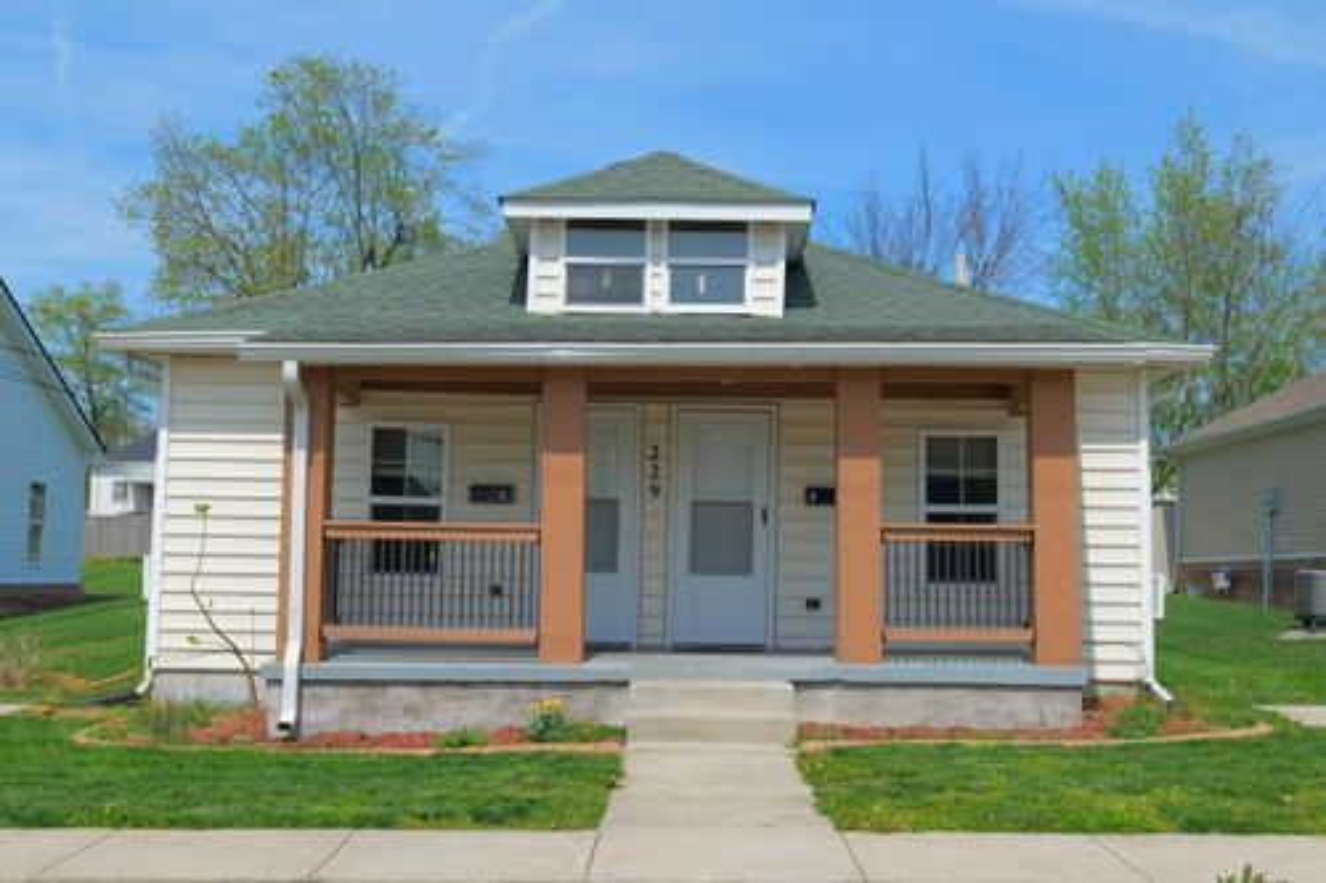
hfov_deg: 45.4
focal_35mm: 43
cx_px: 663
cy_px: 442
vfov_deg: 31.2
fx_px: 1583
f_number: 8
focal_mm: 43
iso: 100
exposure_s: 1/320
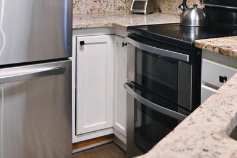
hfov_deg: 31.3
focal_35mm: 58
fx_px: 382
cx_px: 249
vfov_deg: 22.3
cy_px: -8
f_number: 2.8
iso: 560
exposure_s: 1/125
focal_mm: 16
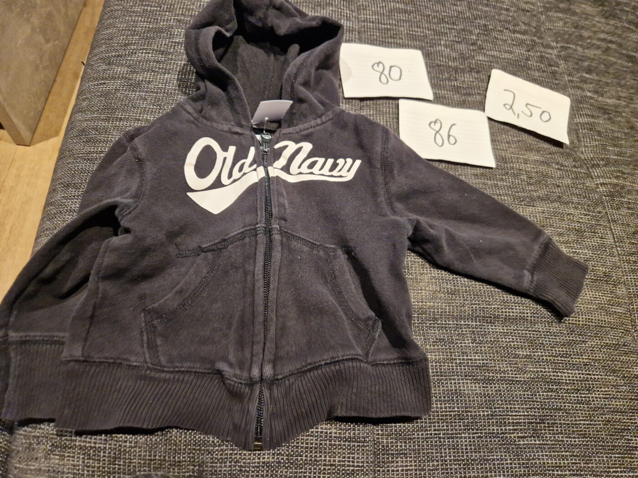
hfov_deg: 73.9
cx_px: 319
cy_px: 239
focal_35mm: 23
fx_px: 424
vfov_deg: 58.9
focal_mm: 5.4
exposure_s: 1/100
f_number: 1.8
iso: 800
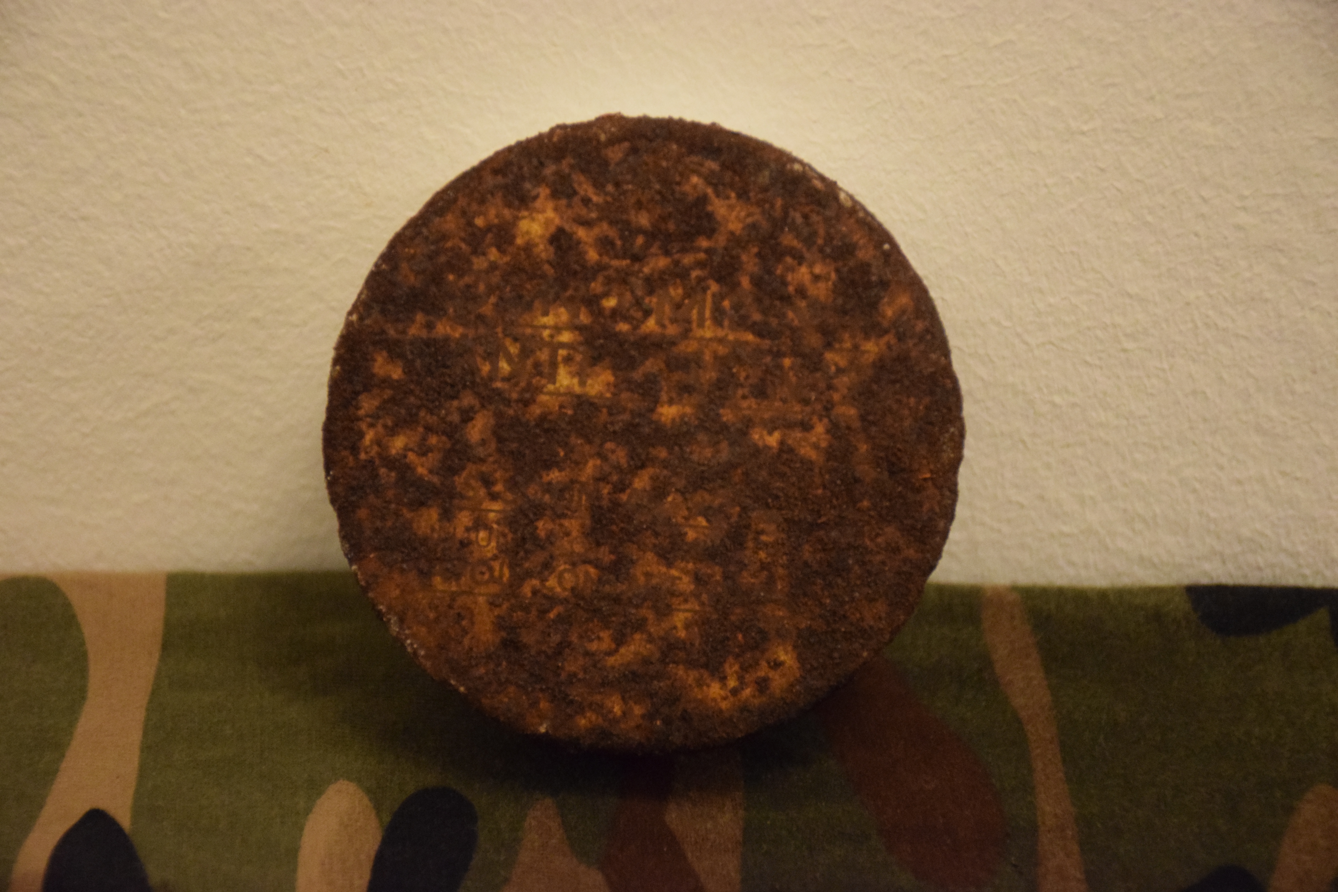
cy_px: 446
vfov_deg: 13.0
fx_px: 3902
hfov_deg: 19.5
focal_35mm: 105
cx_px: 669
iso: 5000
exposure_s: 1/60
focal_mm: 70
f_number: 5
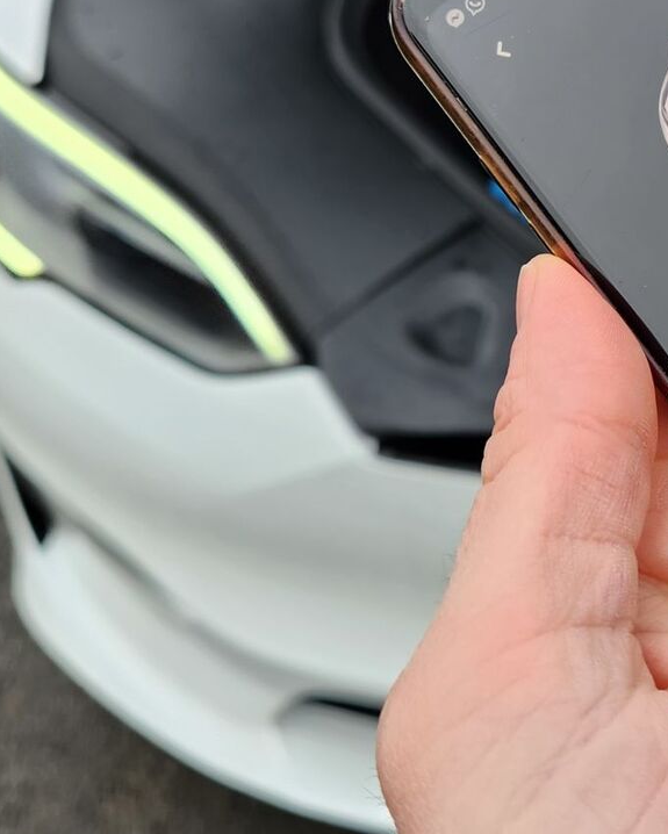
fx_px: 1482
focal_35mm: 60
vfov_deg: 30.9
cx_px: 833
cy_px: 211
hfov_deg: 23.0
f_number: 1.8
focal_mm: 5.4
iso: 20
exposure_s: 1/100
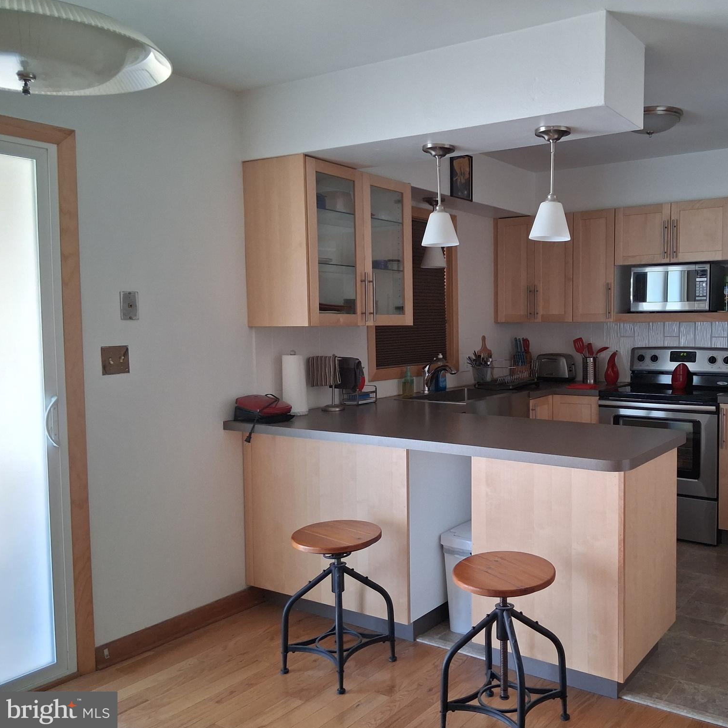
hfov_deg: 51.5
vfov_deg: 52.5
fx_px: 738
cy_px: 363
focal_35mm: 31
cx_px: 489
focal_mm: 3.98
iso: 320
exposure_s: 1/60
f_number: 1.8
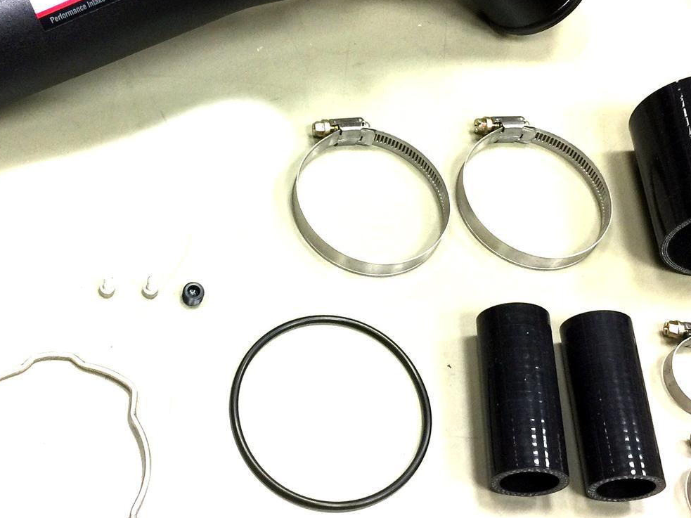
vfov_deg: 24.7
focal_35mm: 59
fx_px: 1178
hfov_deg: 32.6
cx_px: 288
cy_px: 193
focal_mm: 4.15
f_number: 2.2
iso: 40
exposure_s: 1/30
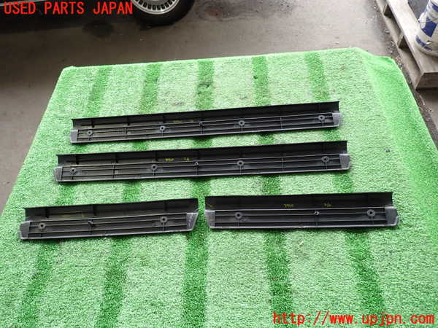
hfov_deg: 69.4
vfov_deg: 54.9
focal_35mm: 25
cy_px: 164
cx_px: 219
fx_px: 316
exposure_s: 1/60
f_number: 2
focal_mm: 4.5
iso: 125
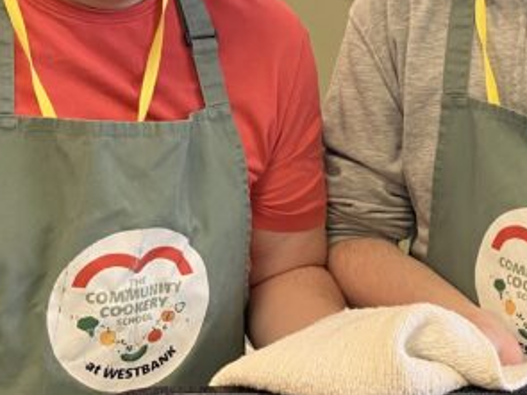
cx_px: 372
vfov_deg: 20.0
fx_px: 1111
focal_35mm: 73
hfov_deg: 26.5
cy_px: 114
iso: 50
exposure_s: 1/50
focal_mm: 3.99
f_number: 1.8
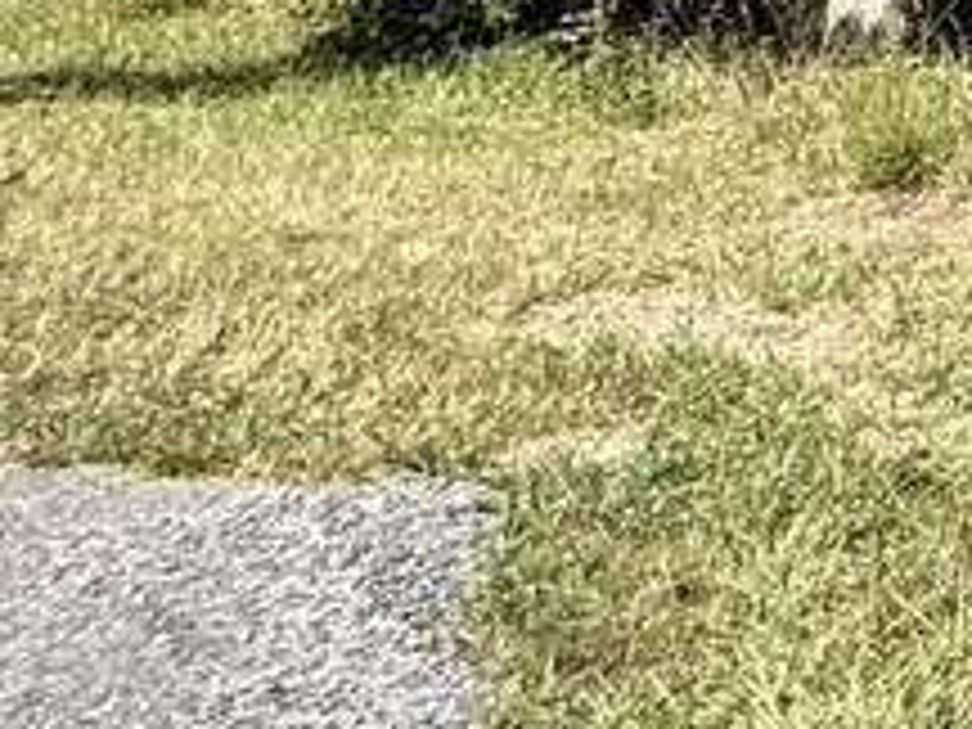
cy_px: -860
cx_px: 2434
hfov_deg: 14.1
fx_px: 2331
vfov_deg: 14.0
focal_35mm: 83
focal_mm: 2.22
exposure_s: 1/679
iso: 50
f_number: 2.2
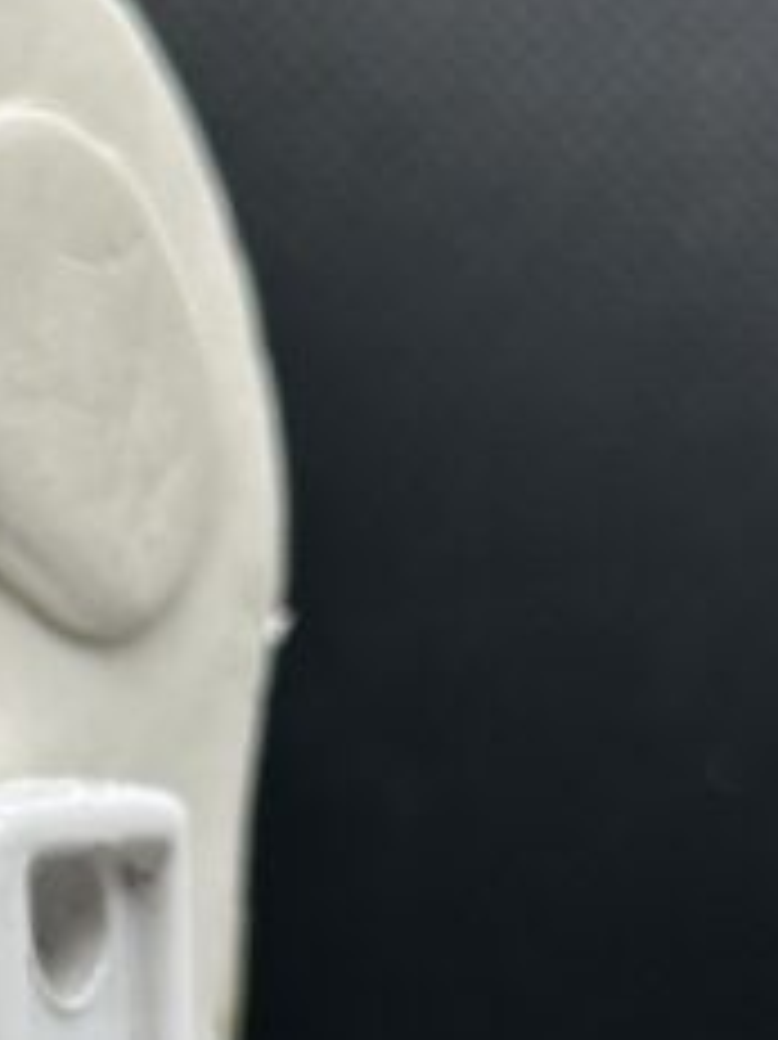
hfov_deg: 8.7
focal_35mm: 166
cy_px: 815
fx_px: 4979
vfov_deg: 11.9
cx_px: -499
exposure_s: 1/100
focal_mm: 6.86
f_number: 1.78
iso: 64
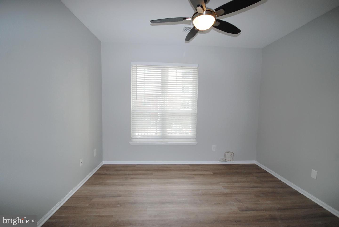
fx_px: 141
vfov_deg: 77.4
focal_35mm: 15
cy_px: 114
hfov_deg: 100.3
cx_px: 170
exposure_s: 1/80
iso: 200
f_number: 4.5
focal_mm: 10
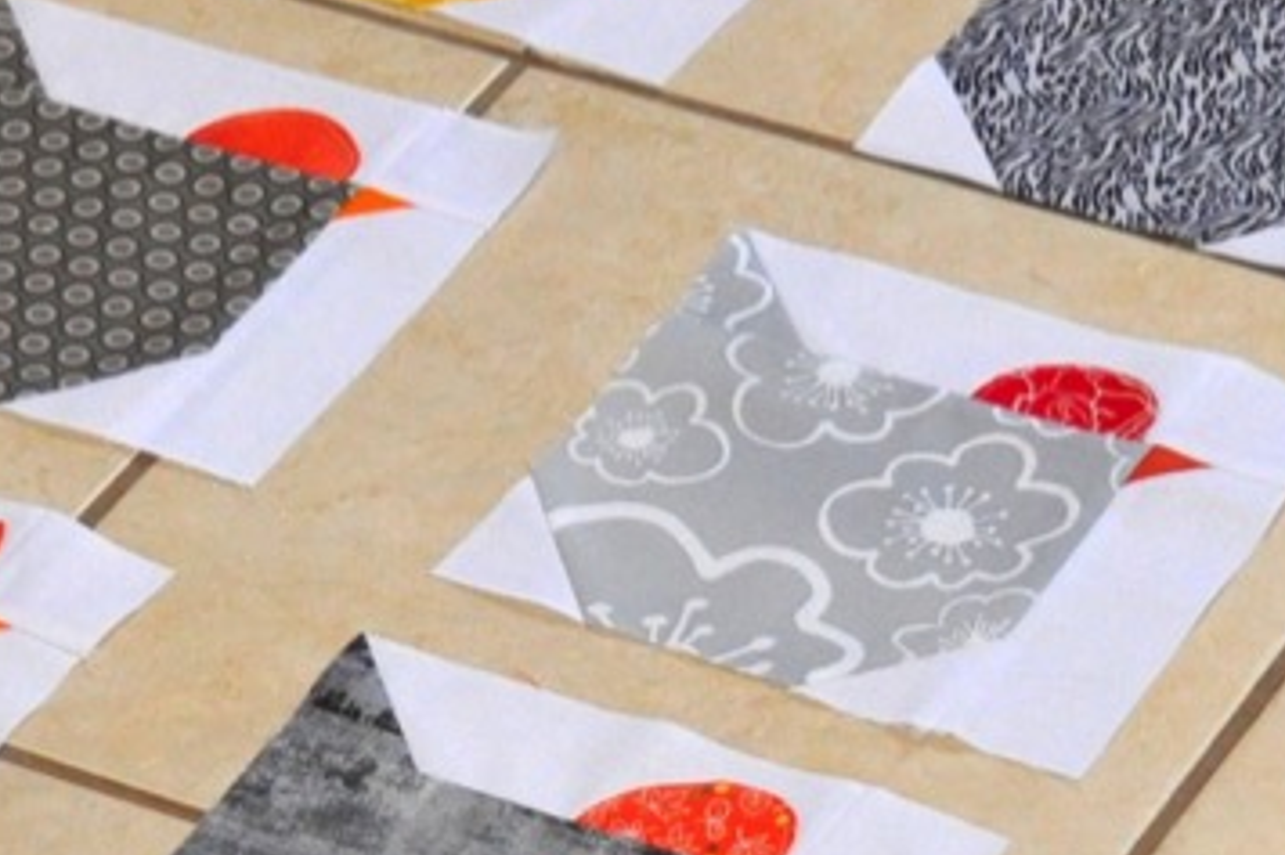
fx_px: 6315
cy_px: 1288
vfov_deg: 7.6
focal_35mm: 177
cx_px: 985
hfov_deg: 11.6
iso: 800
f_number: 4.2
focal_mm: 28
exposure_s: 1/60
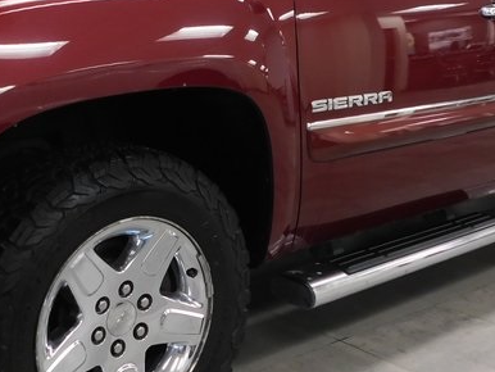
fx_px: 873
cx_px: 169
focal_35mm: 61
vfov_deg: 23.7
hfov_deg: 31.4
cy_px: 76
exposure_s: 1/20
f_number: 3
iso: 400
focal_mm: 4
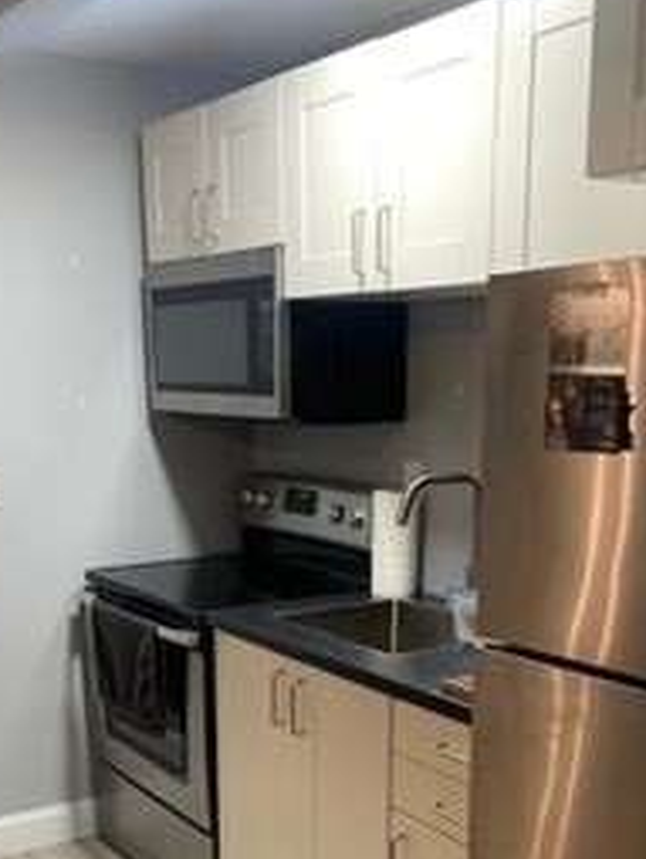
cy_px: 710
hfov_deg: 31.6
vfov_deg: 39.3
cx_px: 304
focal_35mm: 46
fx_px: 1143
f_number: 1.8
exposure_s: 1/60
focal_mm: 4.25
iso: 160
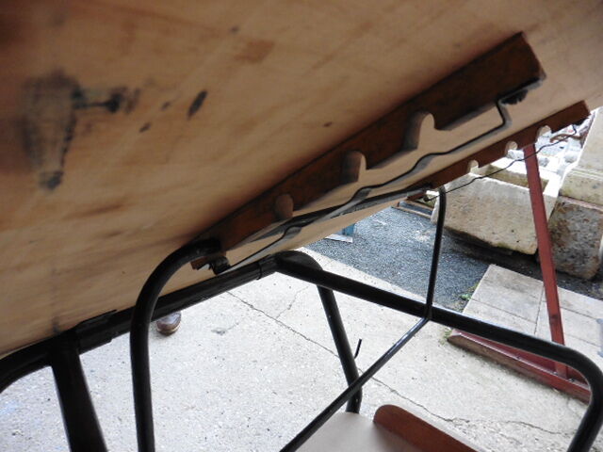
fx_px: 418
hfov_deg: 71.6
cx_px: 302
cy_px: 226
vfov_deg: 56.8
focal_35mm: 24
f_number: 3.3
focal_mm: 4.3
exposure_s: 1/60
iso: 400
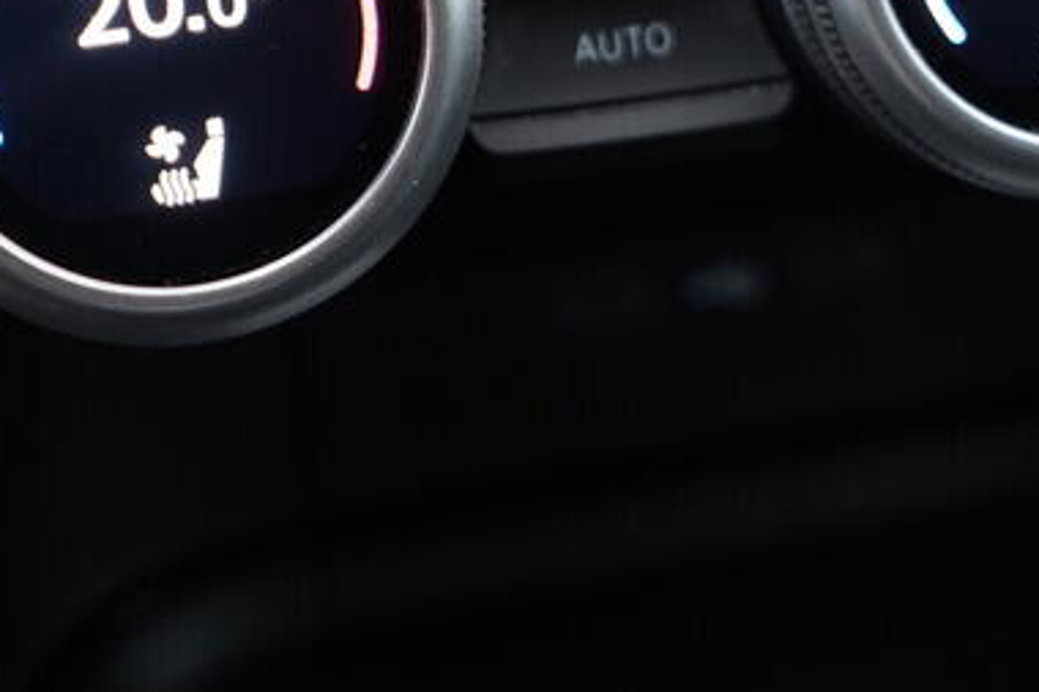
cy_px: -155
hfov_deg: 20.4
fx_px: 2798
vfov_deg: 13.7
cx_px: 1012
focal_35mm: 97
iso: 320
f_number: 2.8
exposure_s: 1/40
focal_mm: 24
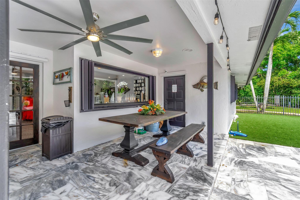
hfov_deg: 100.4
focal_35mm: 15
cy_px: 100
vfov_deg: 77.3
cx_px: 150
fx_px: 125
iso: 500
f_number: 8
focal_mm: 10
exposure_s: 1/400
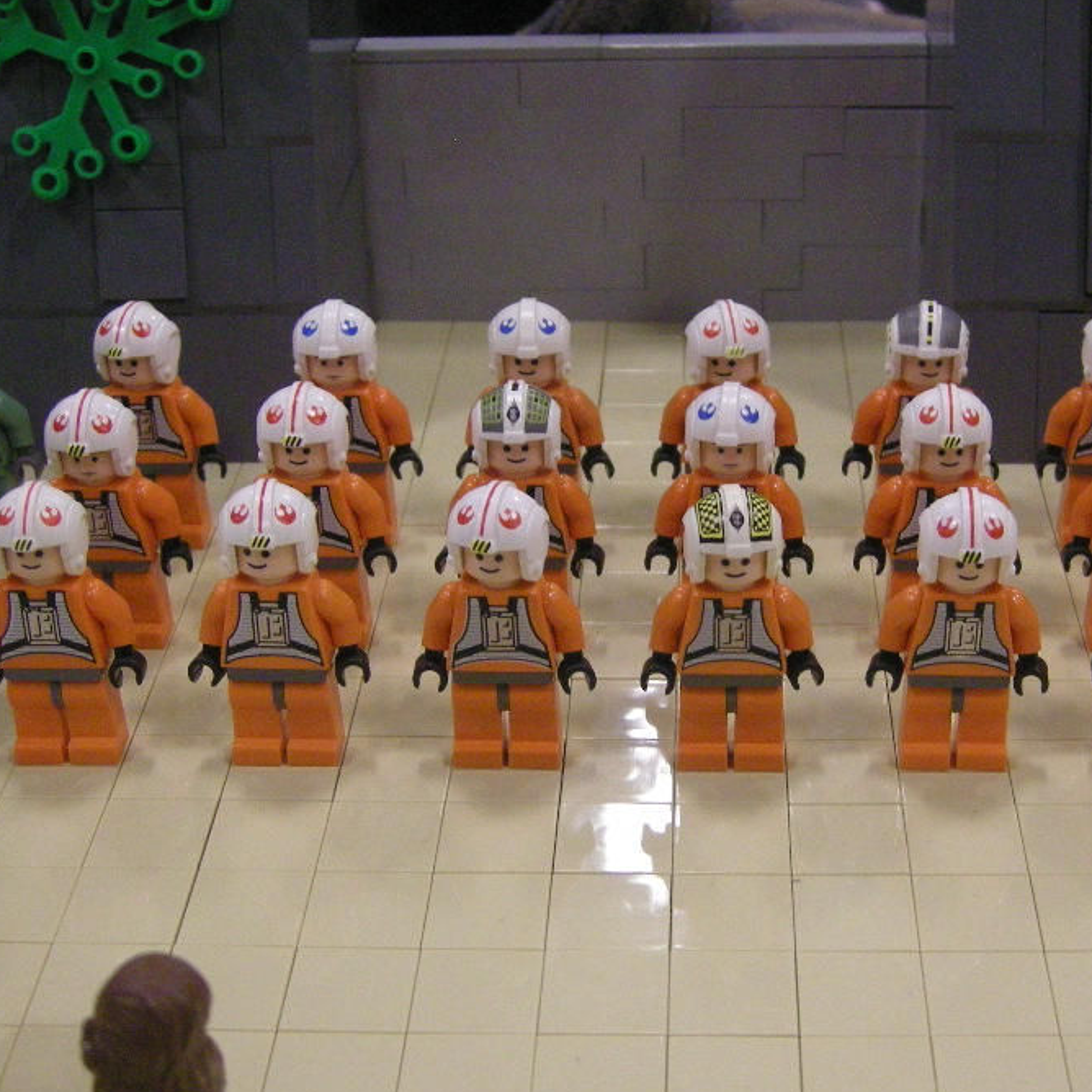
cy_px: 592
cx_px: 750
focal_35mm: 61
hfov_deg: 27.9
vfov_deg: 28.1
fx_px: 2177
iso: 400
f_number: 2.7
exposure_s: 1/31.6
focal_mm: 7.5
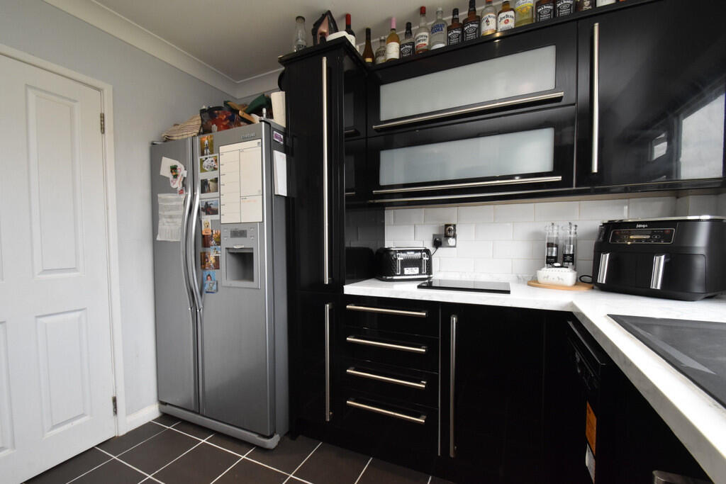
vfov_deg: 77.3
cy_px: 242
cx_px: 363
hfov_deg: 100.4
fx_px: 303
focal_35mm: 15
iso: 1250
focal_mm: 10
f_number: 9
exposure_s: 1/60
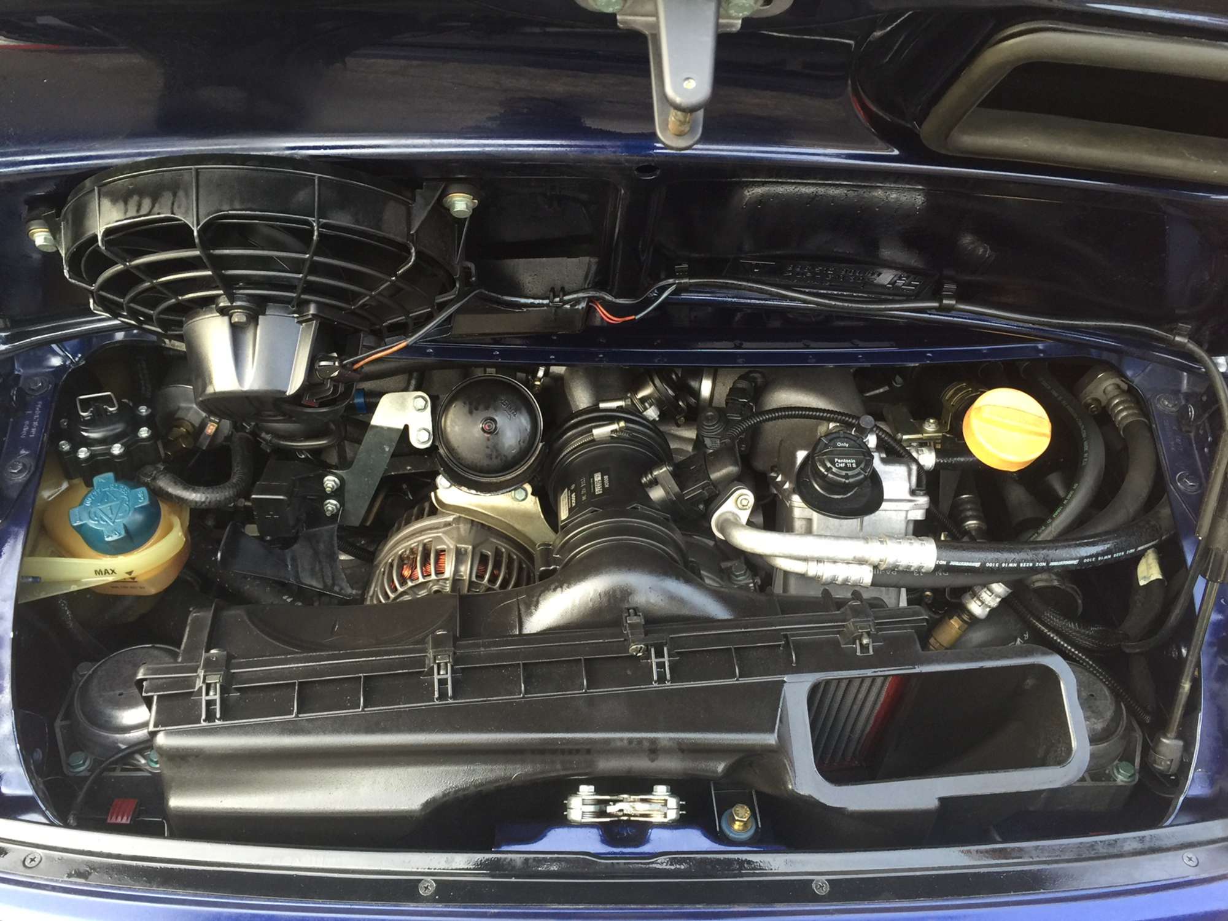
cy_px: 460
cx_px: 614
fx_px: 1029
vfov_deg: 48.2
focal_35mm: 29
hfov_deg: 61.7
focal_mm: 4.15
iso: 40
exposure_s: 1/33
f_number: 2.2
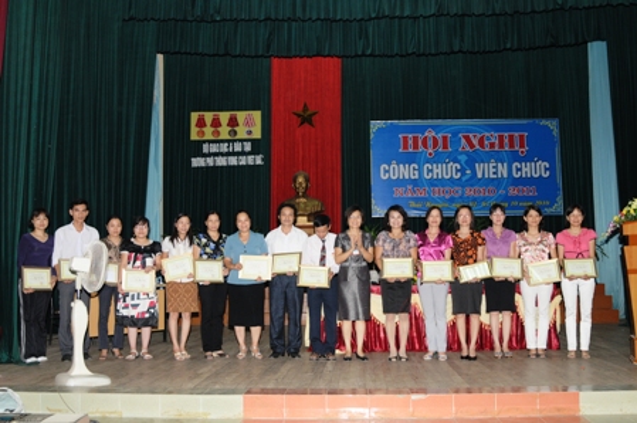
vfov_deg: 36.8
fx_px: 636
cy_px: 212
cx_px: 318
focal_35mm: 36
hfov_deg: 53.2
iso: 400
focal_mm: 24
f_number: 5.6
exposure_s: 1/60
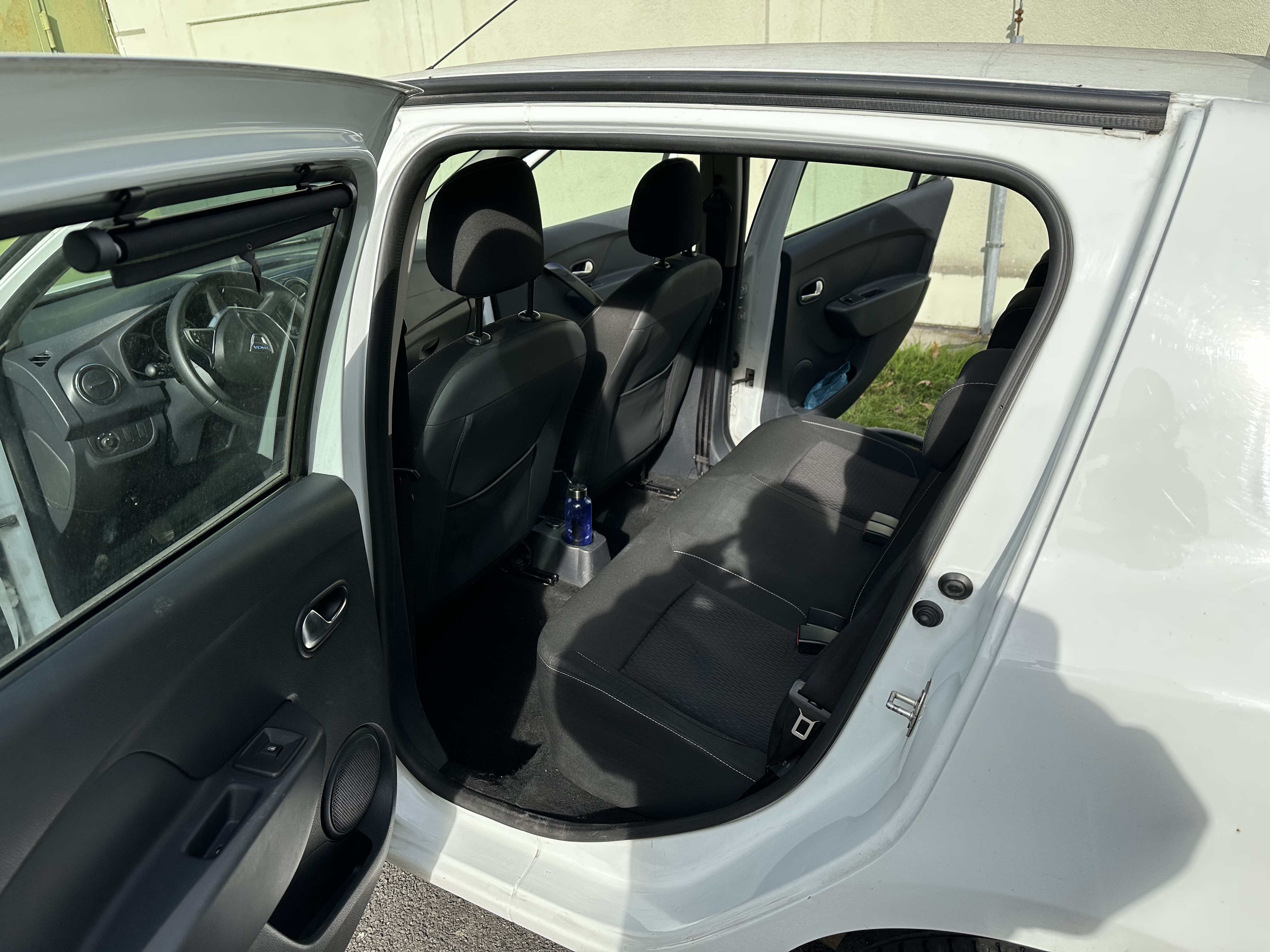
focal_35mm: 24
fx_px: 881
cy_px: 476
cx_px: 635
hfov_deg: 71.6
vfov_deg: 56.8
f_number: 1.78
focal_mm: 6.86
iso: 80
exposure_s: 1/3247
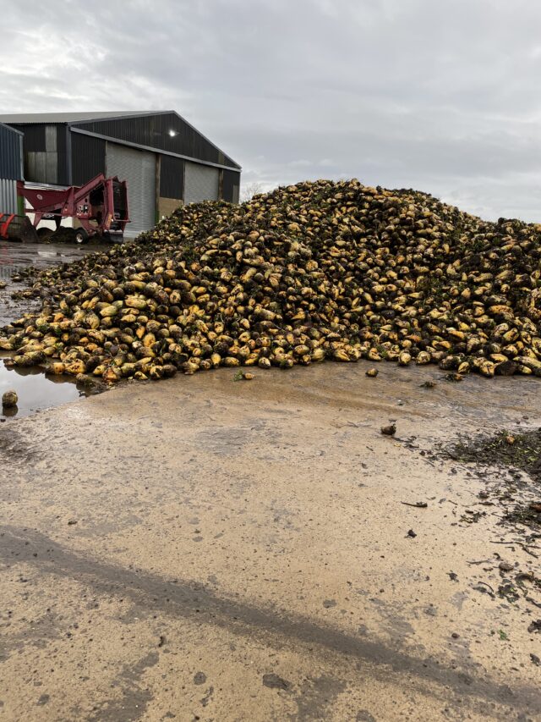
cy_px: 361
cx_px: 270
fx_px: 542
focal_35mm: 26
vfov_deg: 67.3
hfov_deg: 53.1
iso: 32
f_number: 1.6
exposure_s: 1/276
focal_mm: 4.2
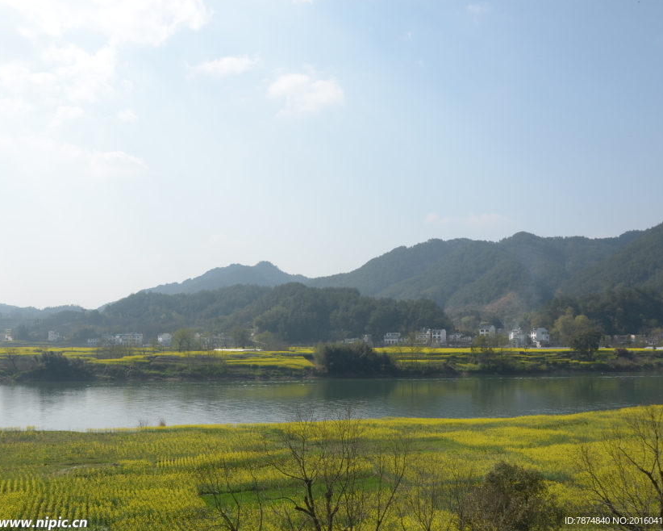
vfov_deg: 42.2
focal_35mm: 35
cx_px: 330
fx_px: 687
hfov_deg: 51.5
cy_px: 263
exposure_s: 1/350
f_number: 9.5
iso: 160
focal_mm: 20
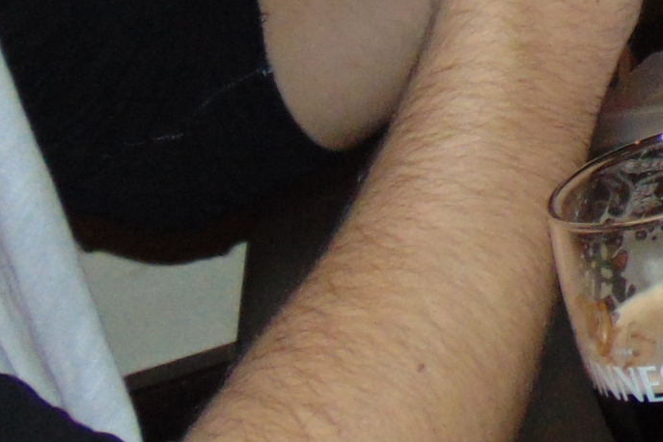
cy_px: -265
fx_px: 2541
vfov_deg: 9.6
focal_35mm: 138
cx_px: 1134
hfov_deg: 13.5
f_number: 3
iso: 200
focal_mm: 4.5
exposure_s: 1/30
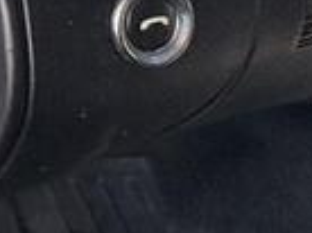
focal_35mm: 91
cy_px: -201
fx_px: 819
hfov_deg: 15.9
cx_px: -344
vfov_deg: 14.1
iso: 160
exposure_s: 1/99
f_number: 2.2
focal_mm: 2.22
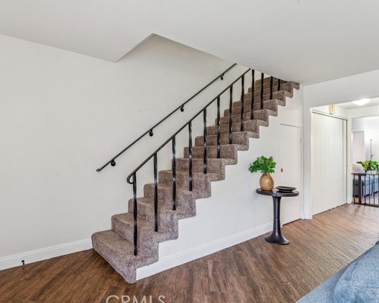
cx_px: 154
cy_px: 154
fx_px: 228
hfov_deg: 78.6
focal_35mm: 20
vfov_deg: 67.2
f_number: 13
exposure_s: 1.6
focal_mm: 17.3
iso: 100
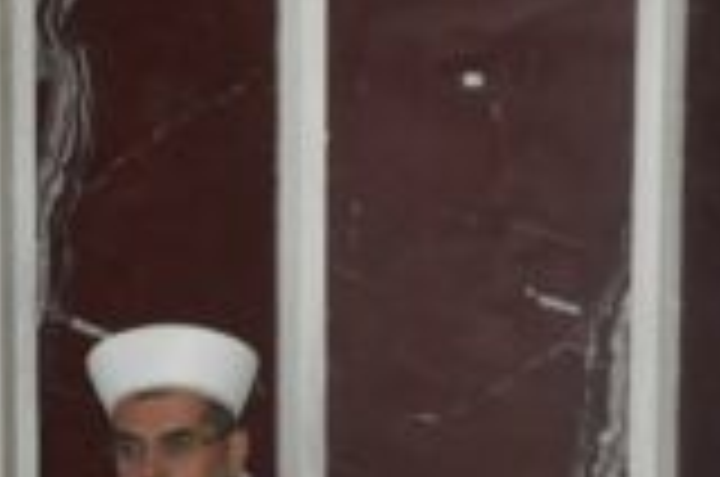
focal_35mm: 252
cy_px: 914
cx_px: 9
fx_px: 5038
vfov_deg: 5.3
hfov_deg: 8.1
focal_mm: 35
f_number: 4.5
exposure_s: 1/60
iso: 800
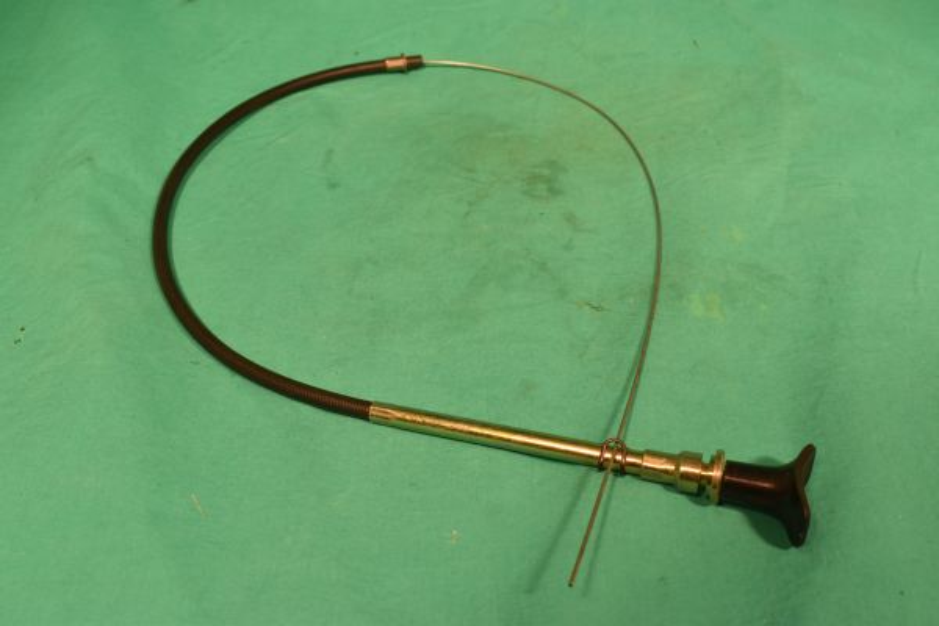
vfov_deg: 34.2
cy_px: 313
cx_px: 470
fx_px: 1017
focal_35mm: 39
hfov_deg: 49.6
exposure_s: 1/40
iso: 280
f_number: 11
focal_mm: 26
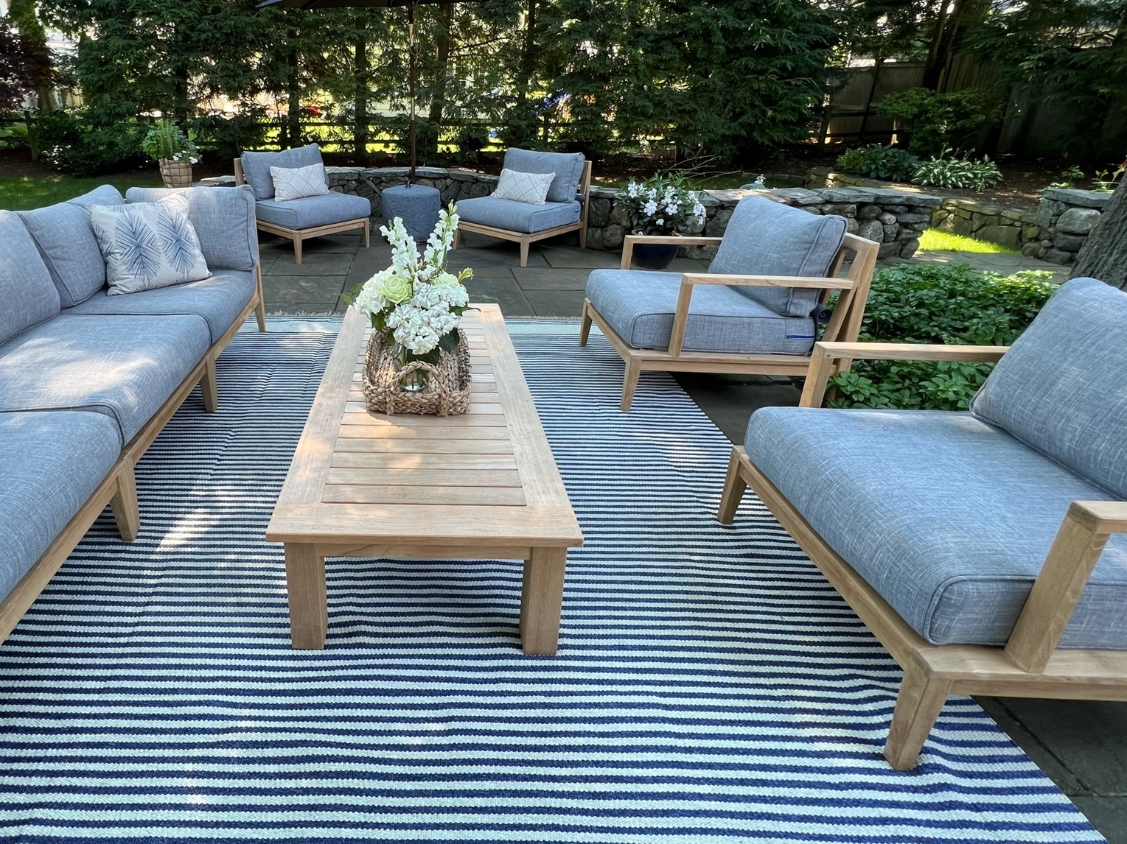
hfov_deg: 88.7
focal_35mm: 17
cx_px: 402
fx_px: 553
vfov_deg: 72.9
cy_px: 294
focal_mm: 1.57
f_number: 1.8
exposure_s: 1/99
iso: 50
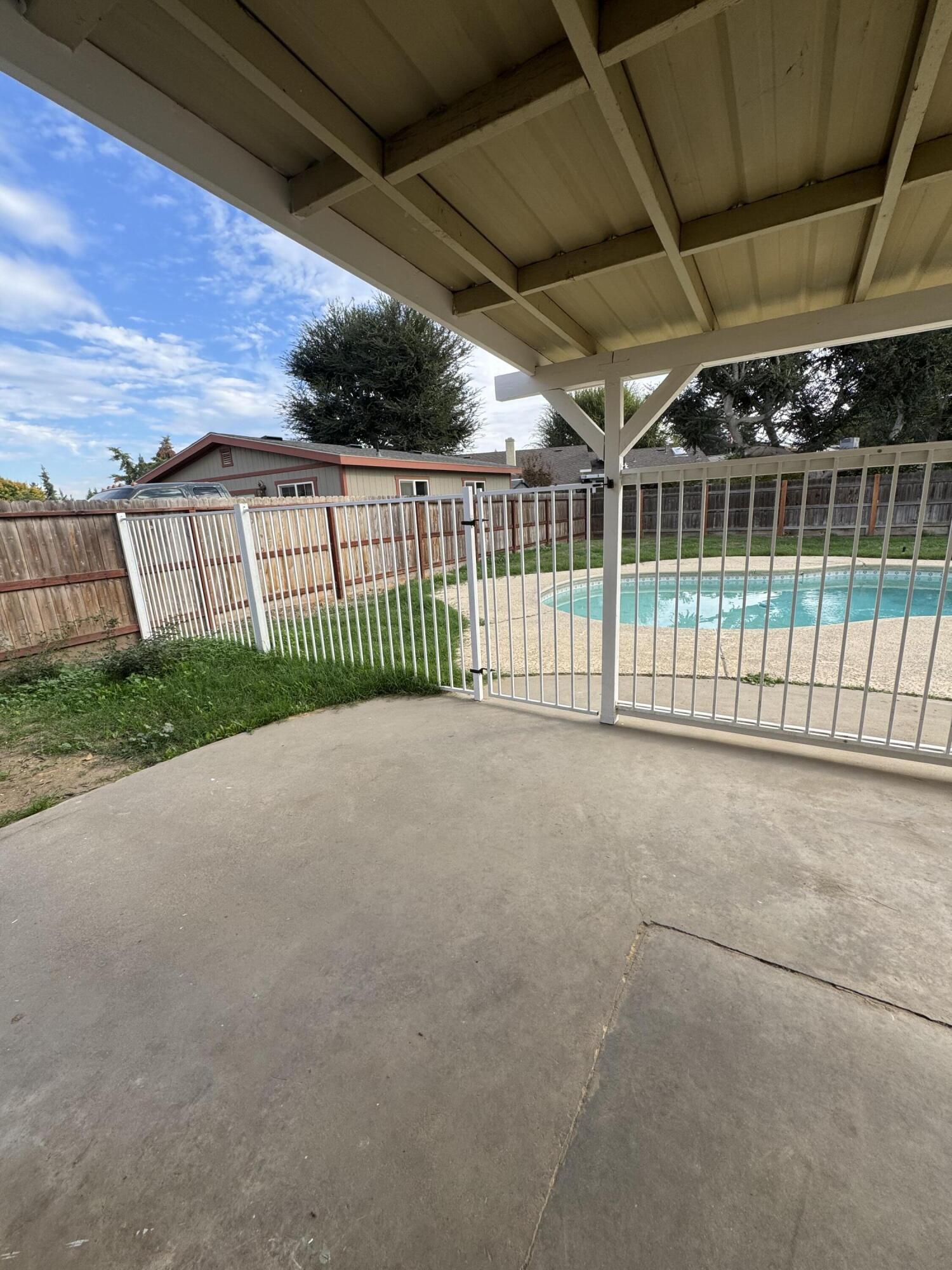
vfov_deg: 102.1
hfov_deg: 85.7
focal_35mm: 14
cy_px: 635
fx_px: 513
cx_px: 476
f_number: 2.2
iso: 40
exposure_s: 1/664
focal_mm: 2.22
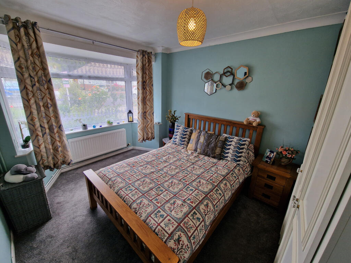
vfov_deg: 89.9
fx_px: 132
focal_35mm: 13
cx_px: 176
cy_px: 132
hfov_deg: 106.2
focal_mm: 2.2
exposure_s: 1/100
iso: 64
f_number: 2.2
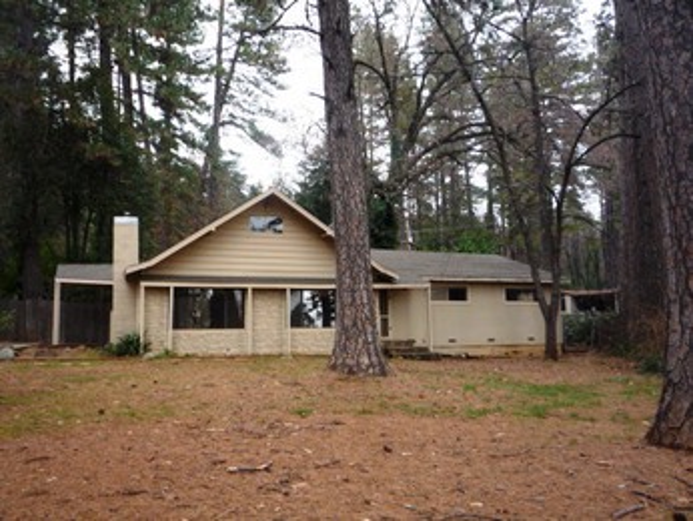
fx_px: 601
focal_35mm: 30
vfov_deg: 46.8
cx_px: 346
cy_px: 260
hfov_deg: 59.9
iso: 100
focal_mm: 5.2
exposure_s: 1/100
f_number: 3.3
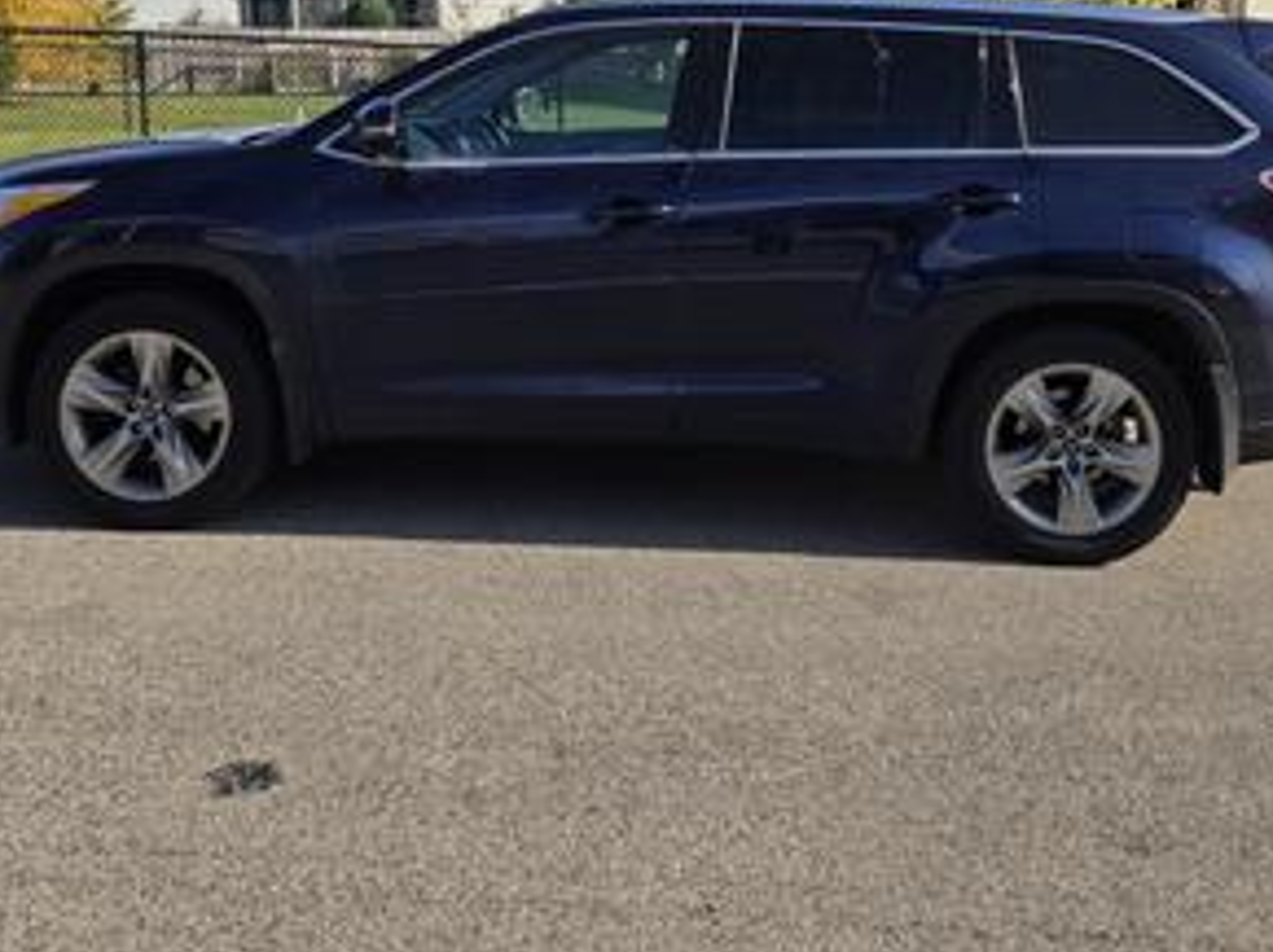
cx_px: 786
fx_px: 1470
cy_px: 171
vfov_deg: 34.6
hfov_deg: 46.5
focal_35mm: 40
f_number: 1.8
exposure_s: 1/1425
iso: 25
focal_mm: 5.4
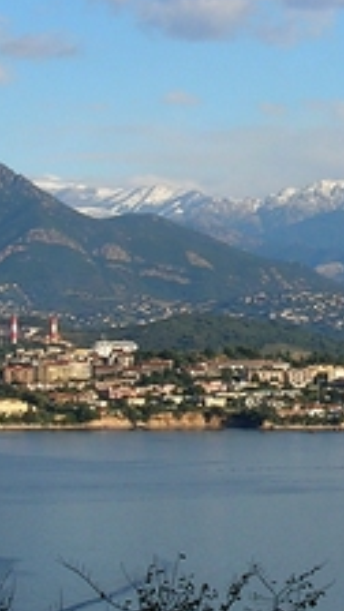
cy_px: 244
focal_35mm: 168
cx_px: 371
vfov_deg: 12.8
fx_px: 2724
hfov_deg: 7.2
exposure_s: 1/262
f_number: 5.7
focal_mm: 9
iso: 50
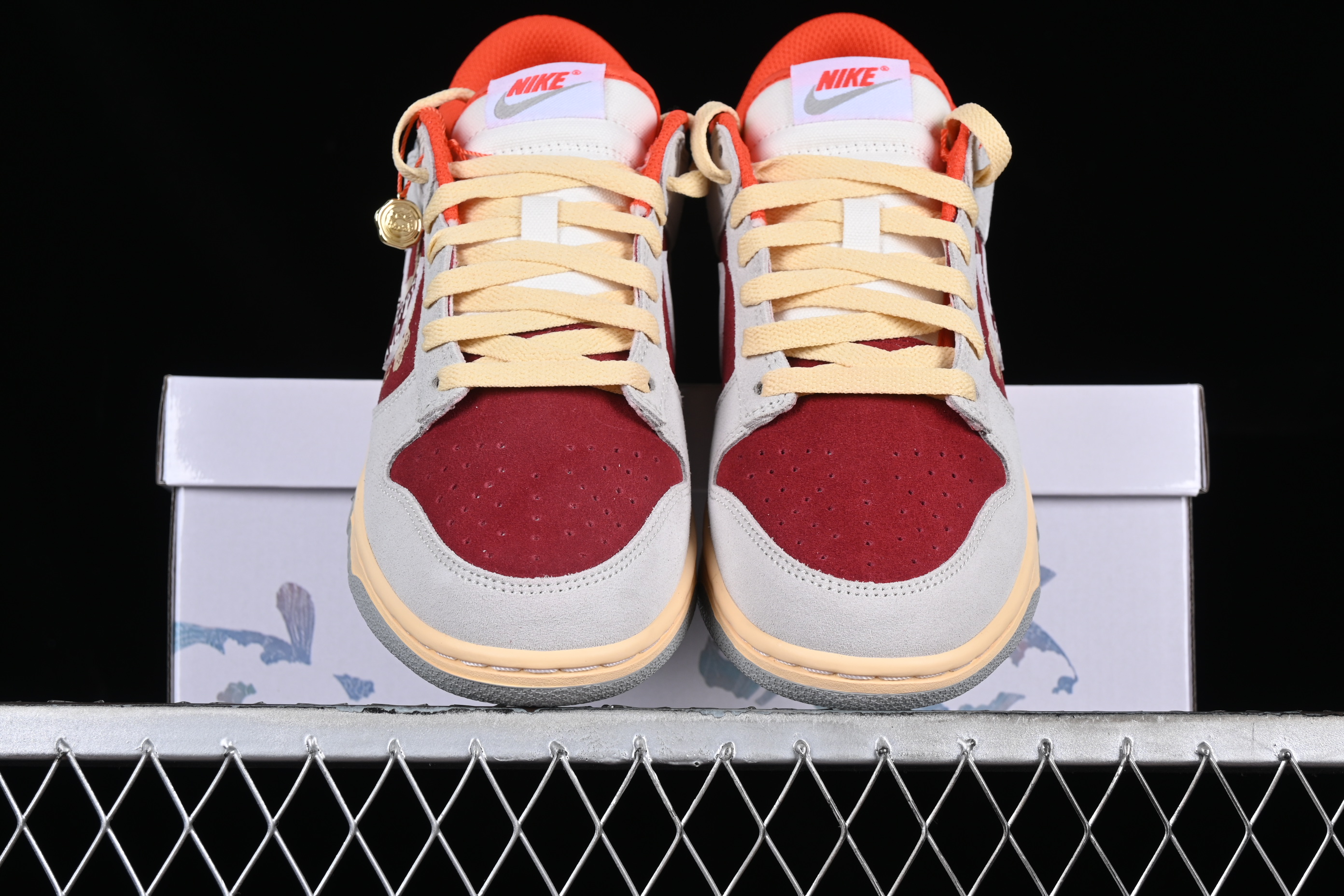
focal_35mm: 75
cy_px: 448
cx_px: 672
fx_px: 2800
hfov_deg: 27.0
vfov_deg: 18.2
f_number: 8
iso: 160
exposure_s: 1/80
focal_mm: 50
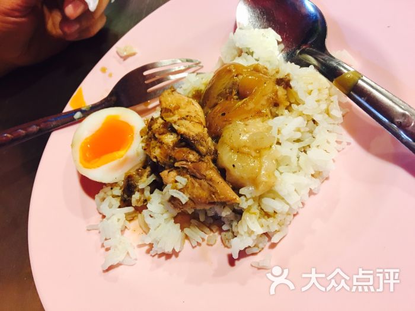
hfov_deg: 61.7
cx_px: 208
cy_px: 156
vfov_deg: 48.2
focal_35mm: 29
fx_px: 348
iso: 200
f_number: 2.2
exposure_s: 1/33
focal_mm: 4.15
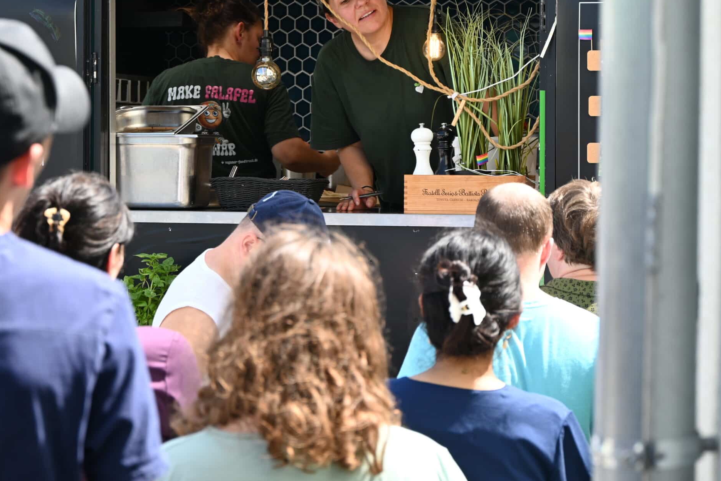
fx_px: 2604
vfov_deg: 10.5
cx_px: 252
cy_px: 159
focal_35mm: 130
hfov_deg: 15.7
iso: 250
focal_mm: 95
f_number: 6.3
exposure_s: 1/250
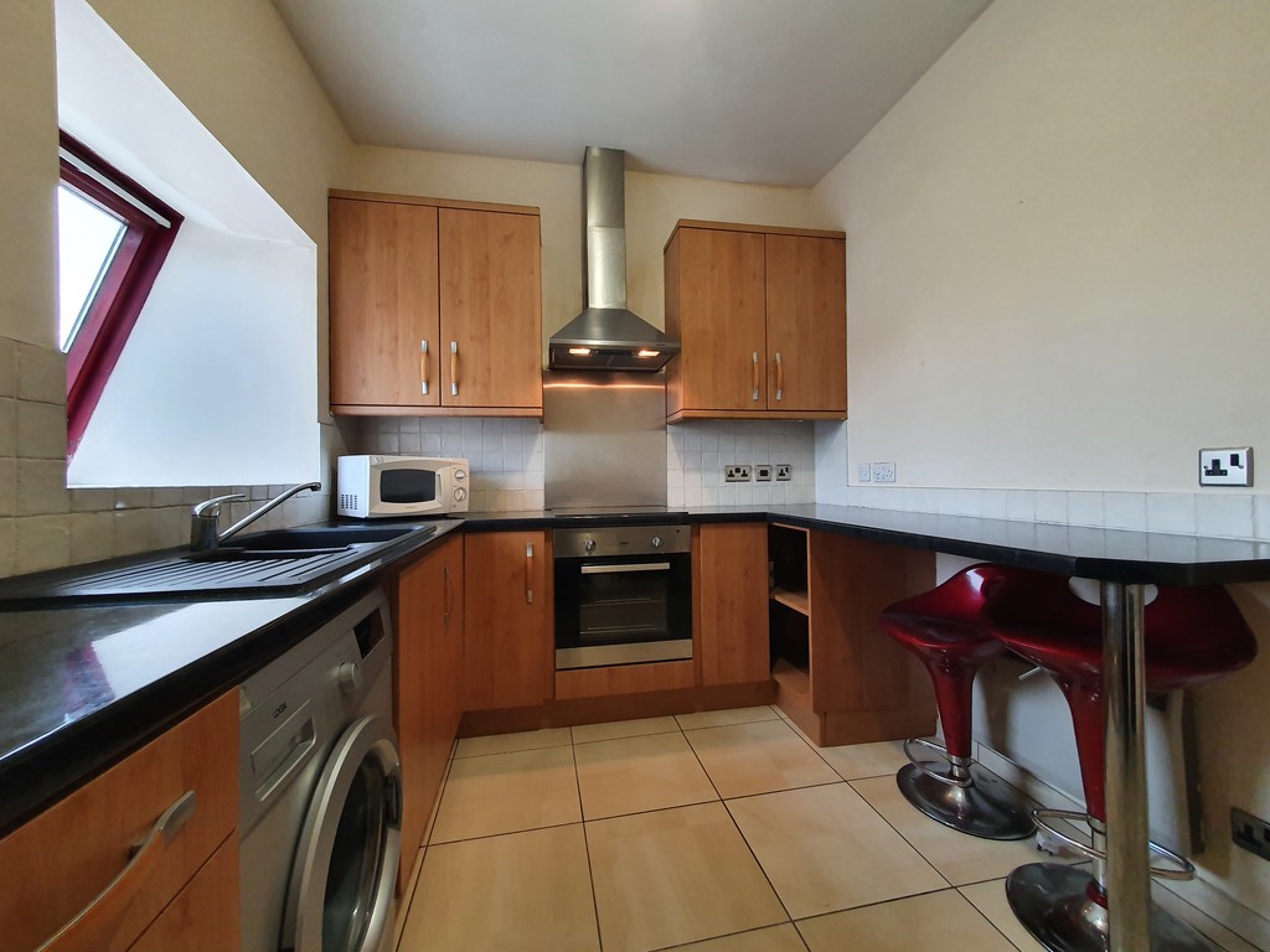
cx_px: 635
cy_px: 476
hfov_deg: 106.2
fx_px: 477
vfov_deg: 89.9
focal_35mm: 13
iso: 250
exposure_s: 1/50
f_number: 2.2
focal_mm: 1.8
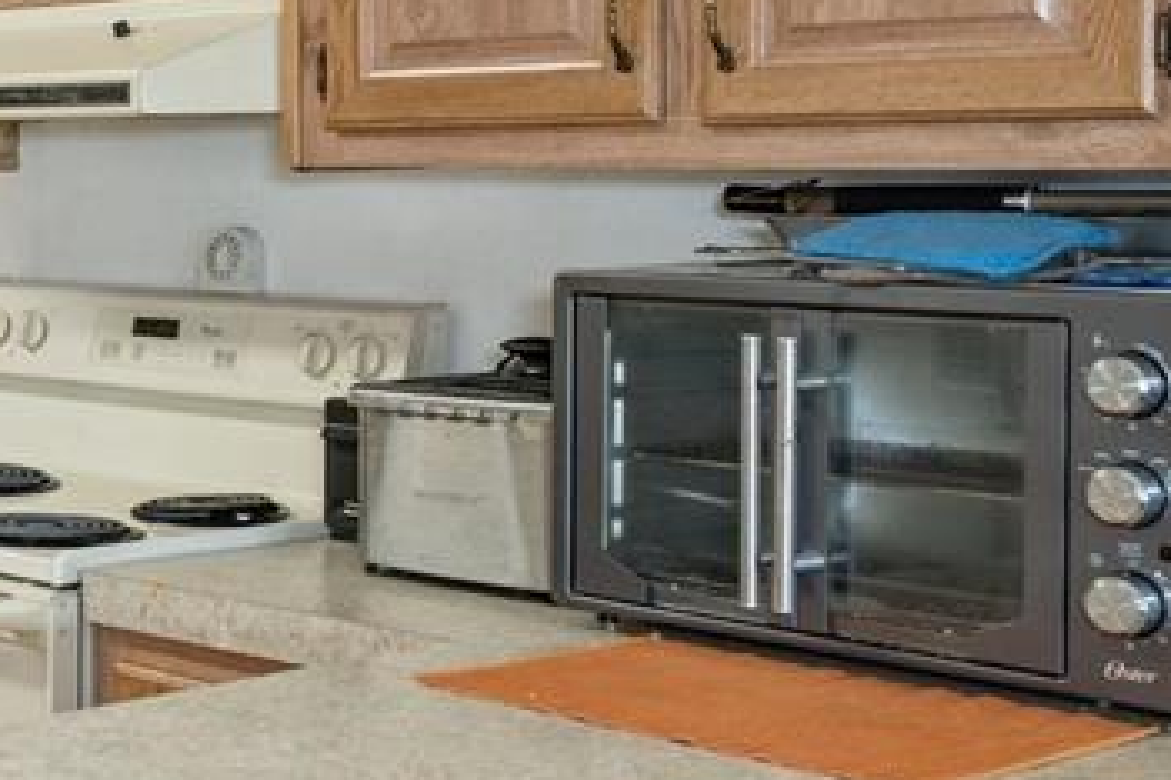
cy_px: 220
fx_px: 2277
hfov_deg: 25.4
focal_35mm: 70
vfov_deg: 19.4
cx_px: -297
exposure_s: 1/1.67
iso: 320
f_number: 6.3
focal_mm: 16
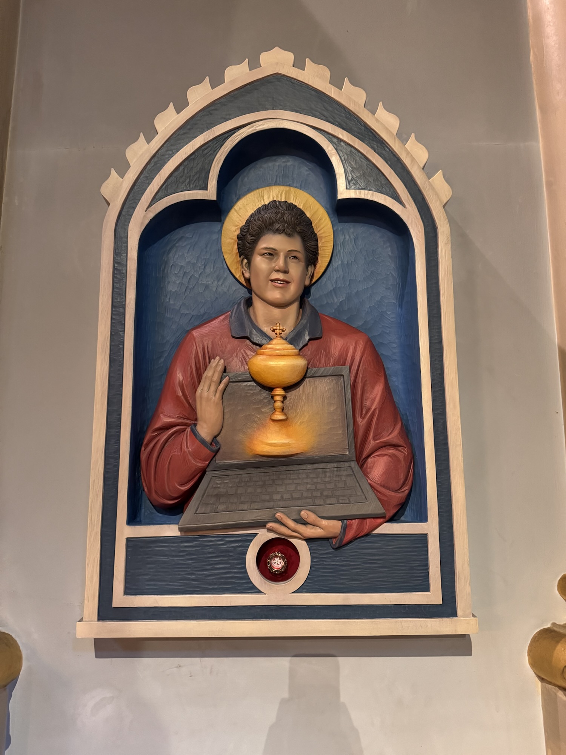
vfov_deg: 71.6
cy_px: 378
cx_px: 283
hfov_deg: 56.8
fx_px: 523
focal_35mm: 24
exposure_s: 1/33
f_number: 1.78
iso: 800
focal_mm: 6.76
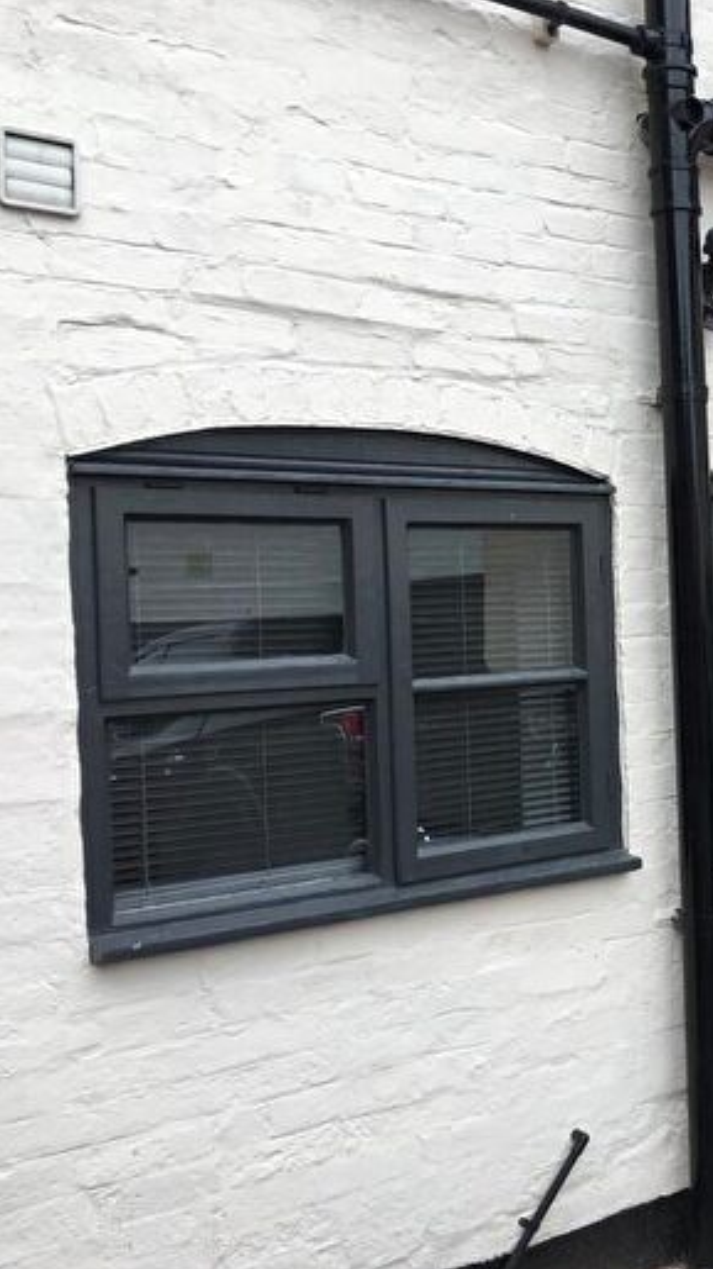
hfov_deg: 25.8
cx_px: 762
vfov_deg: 47.4
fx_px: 1446
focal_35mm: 43
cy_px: 641
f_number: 2.2
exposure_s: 1/247
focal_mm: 4.15
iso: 25
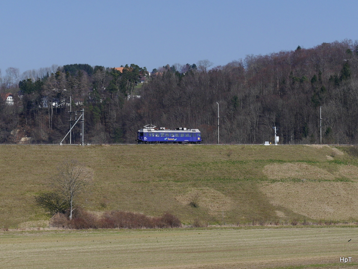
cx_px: 180
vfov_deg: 17.4
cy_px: 134
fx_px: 879
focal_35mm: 85
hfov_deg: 23.0
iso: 160
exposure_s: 1/400
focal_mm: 42
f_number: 9
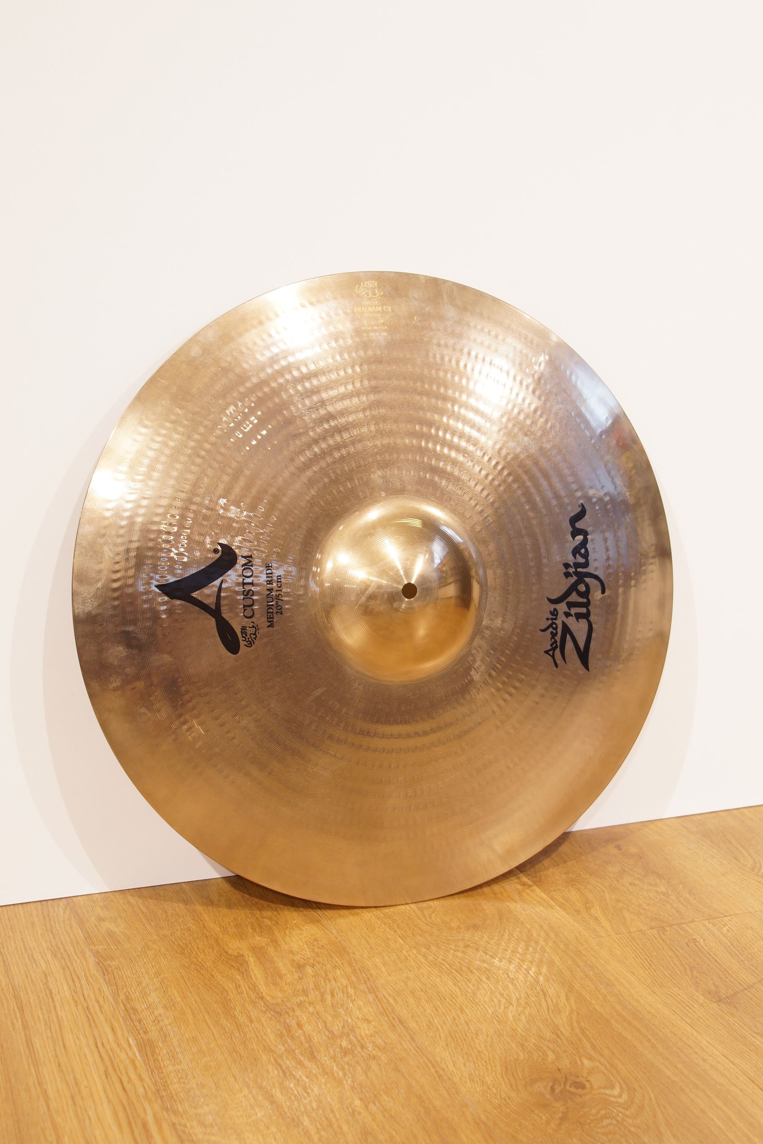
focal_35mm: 52
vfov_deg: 37.9
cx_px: 382
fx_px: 1669
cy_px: 572
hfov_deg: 25.8
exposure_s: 1/6
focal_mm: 35
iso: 100
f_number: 5
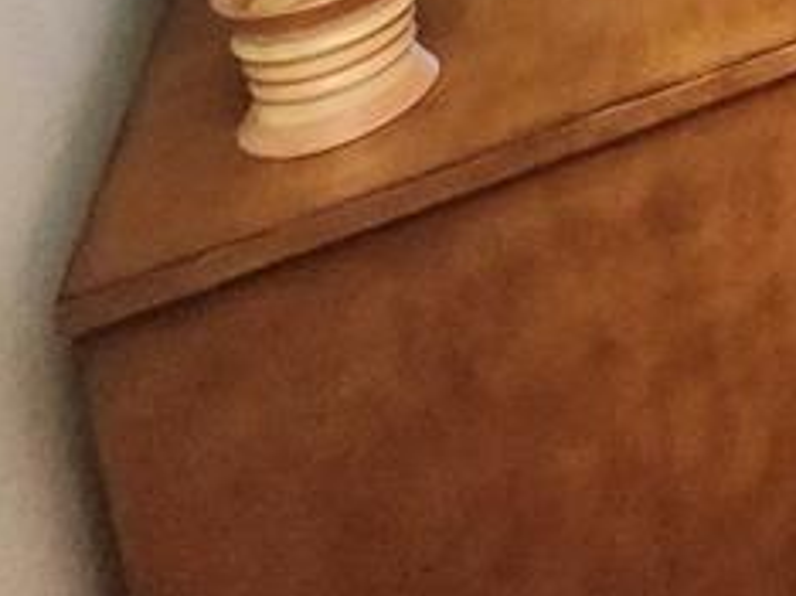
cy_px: -656
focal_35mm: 57
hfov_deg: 20.4
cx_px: 1514
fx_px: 1309
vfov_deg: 17.1
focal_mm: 1.74
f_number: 2.2
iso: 1000
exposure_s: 1/24
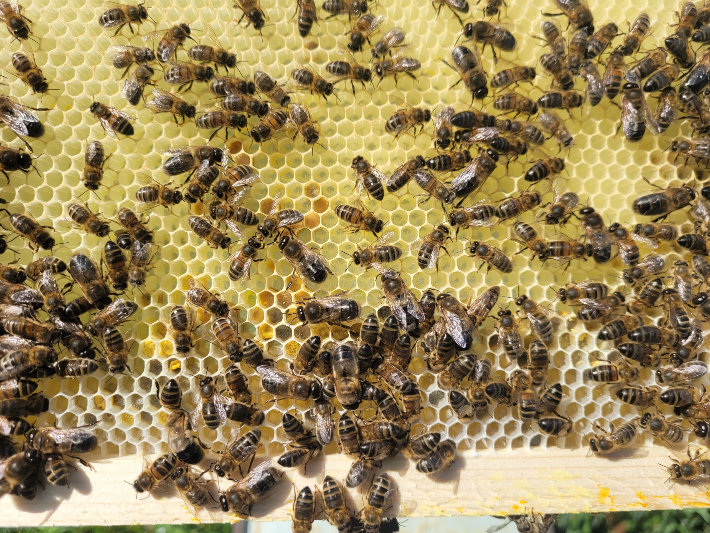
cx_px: 355
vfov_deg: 53.1
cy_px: 266
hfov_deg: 67.3
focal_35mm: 26
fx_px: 533
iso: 40
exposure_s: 1/2210
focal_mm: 5.4
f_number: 1.8
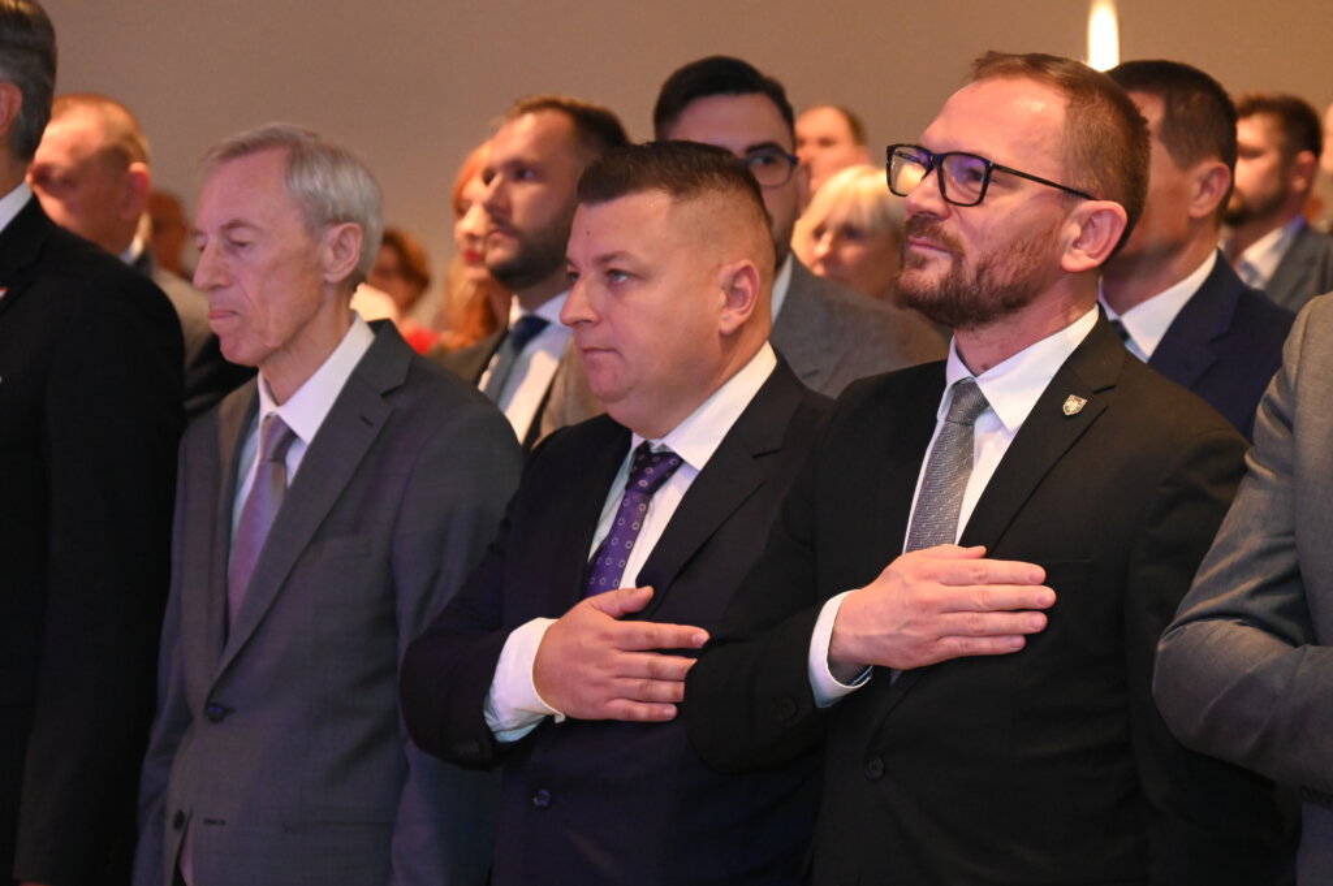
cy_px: 443
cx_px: 666
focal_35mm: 130
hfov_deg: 15.8
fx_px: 4810
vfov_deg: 10.5
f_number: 6.3
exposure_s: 1/160
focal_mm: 130
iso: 11400
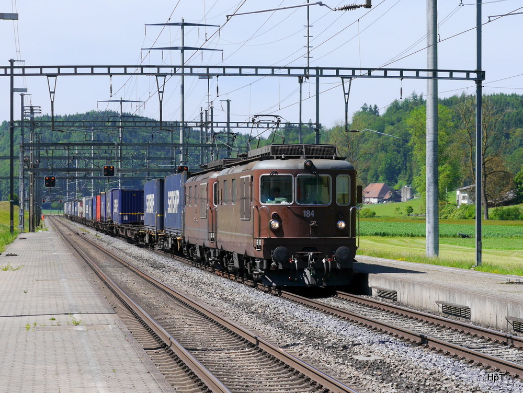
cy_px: 196
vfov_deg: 16.4
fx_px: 1361
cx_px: 262
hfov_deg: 21.8
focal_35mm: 90
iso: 160
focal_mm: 45
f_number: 6.3
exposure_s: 1/400
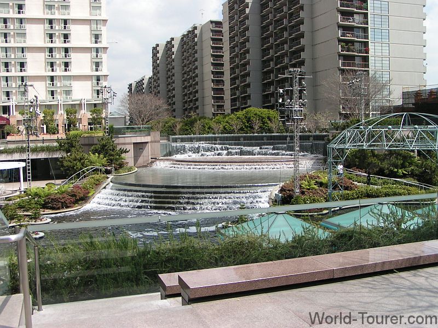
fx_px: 481
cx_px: 219
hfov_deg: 49.0
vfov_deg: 37.7
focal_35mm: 38
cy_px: 164
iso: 50
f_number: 5.6
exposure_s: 1/400
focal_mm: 5.8
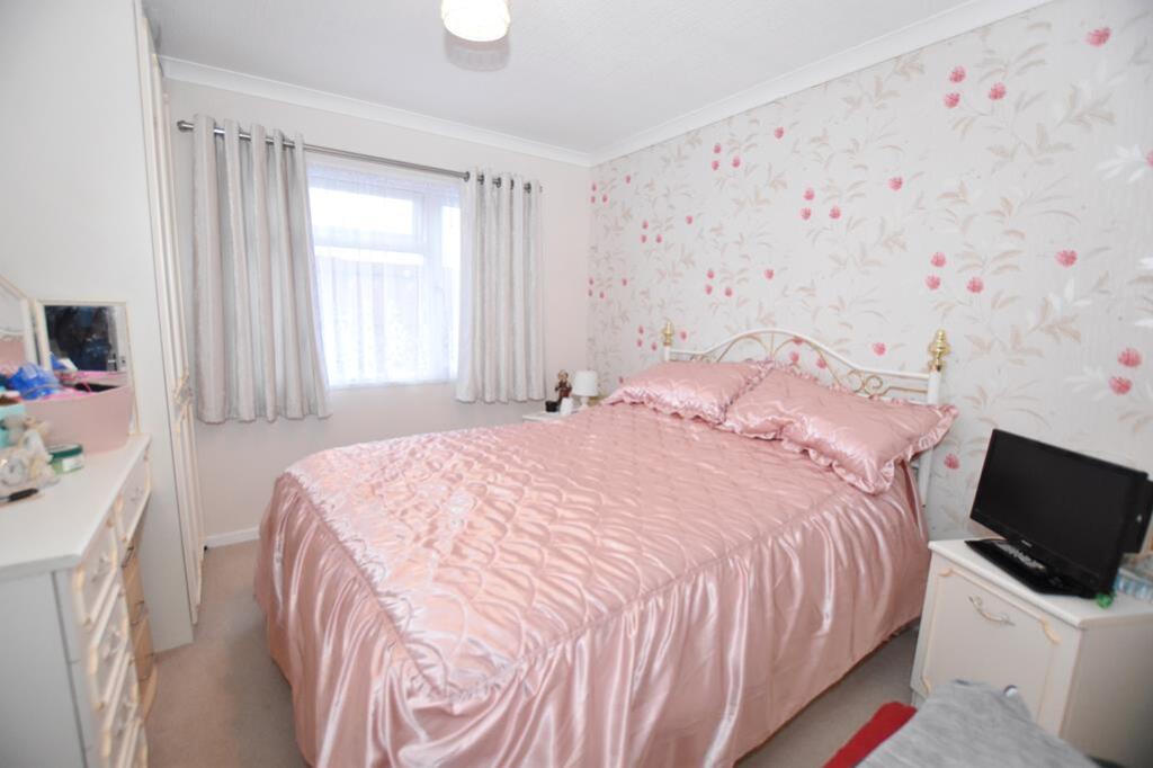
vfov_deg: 77.3
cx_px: 576
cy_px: 384
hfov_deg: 100.4
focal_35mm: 15
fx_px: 480
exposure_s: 1/125
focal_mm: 10
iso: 2500
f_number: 3.5
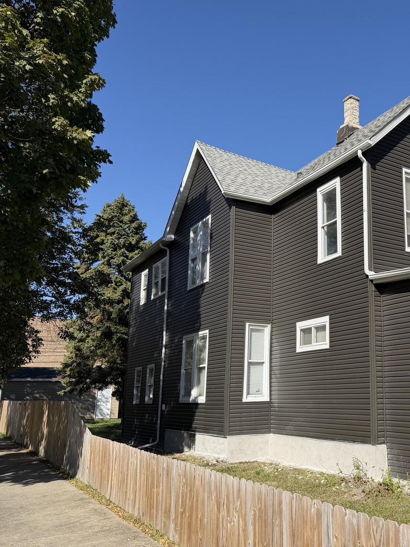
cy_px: 269
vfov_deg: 55.4
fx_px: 521
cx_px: 347
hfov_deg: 40.5
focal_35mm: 33
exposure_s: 1/3953
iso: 80
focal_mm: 6.76
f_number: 1.78
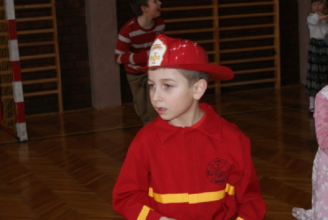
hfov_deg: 24.6
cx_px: 164
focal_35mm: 82
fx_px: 753
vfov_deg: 16.6
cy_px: 110
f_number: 5.6
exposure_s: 1/80
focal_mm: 55
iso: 400
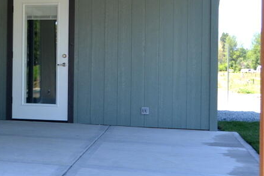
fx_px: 594
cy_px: 62
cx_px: -28
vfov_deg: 16.8
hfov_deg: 23.5
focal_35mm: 81
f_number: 5.6
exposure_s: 1/125
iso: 180
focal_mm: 22
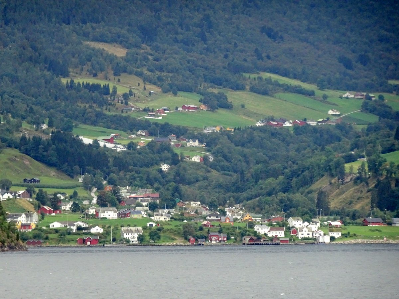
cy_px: 150
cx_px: 200
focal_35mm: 308
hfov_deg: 6.4
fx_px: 3550
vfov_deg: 4.8
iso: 500
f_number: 6.3
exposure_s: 1/250
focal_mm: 52.59
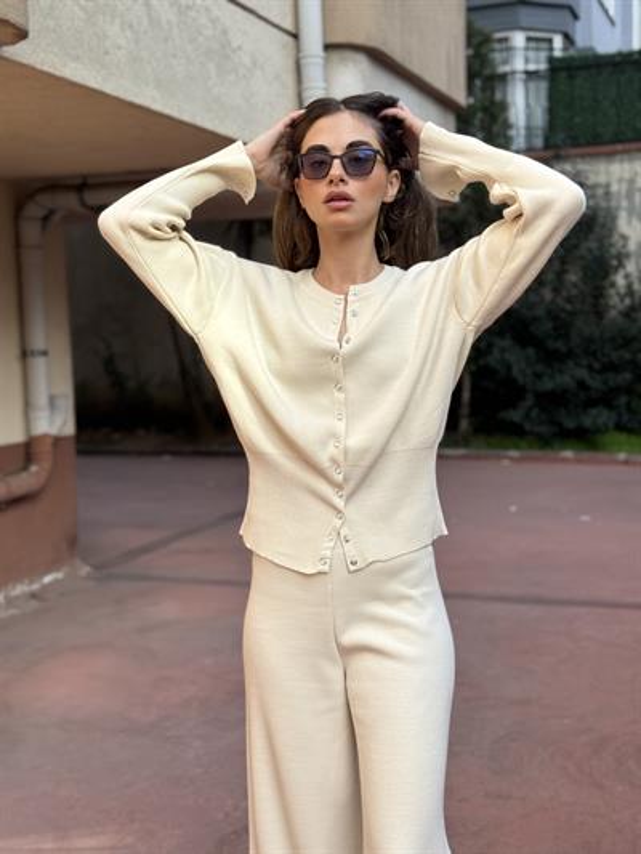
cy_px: 427
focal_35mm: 48
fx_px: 1185
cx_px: 320
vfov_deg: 39.6
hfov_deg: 30.3
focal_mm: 6.76
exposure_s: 1/1094
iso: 64
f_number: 1.78
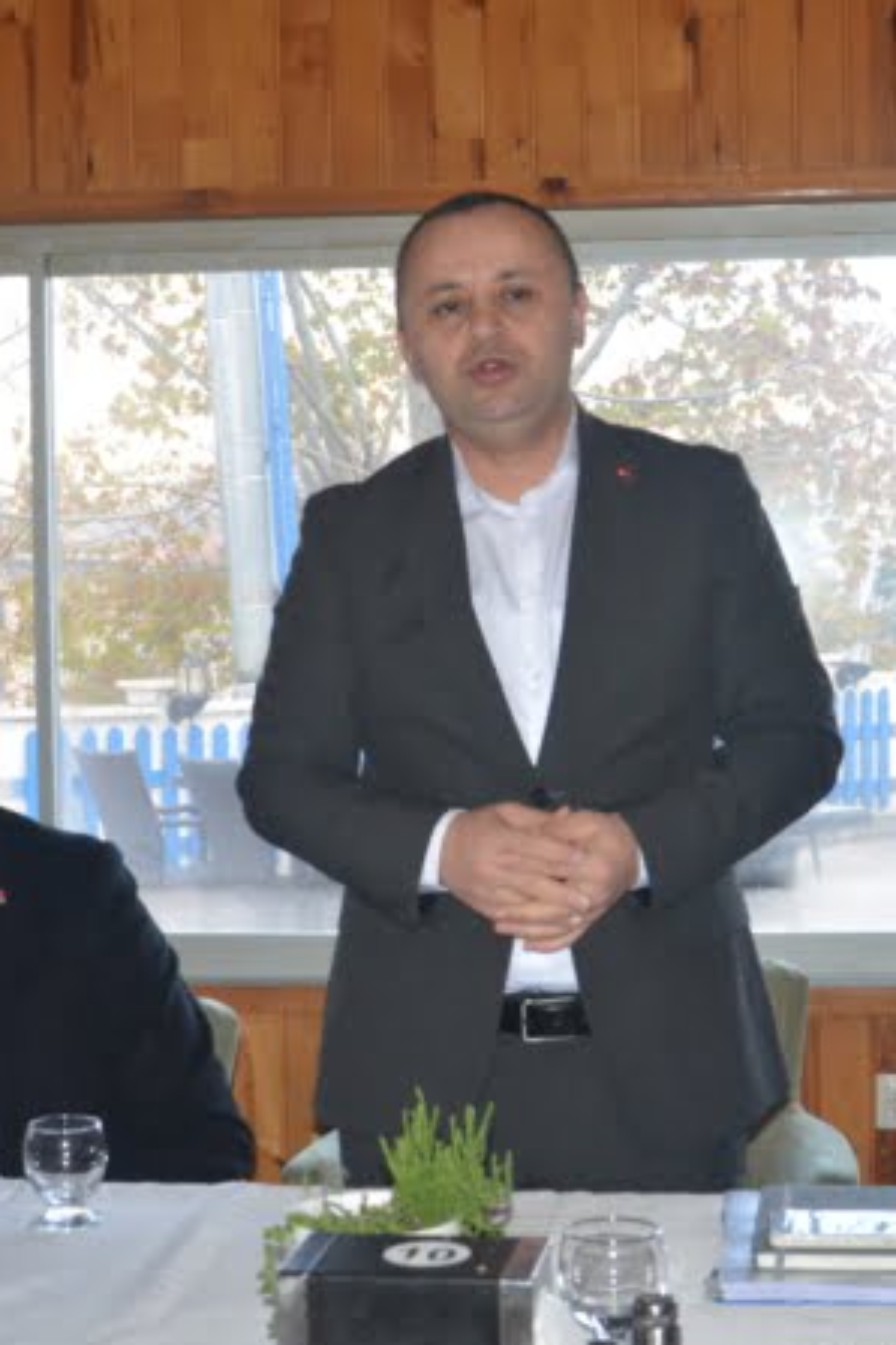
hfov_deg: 20.9
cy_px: 642
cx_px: 537
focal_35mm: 65
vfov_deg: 31.0
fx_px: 2426
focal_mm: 26
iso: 1250
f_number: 5.6
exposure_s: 1/250
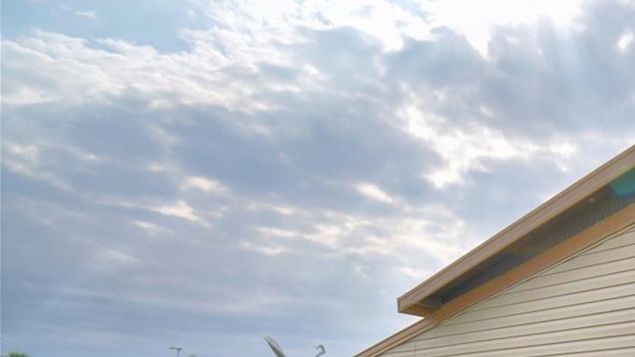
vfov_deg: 26.1
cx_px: 747
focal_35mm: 37
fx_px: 623
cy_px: 492
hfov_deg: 40.0
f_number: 4.5
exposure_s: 1/1000
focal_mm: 10
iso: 100
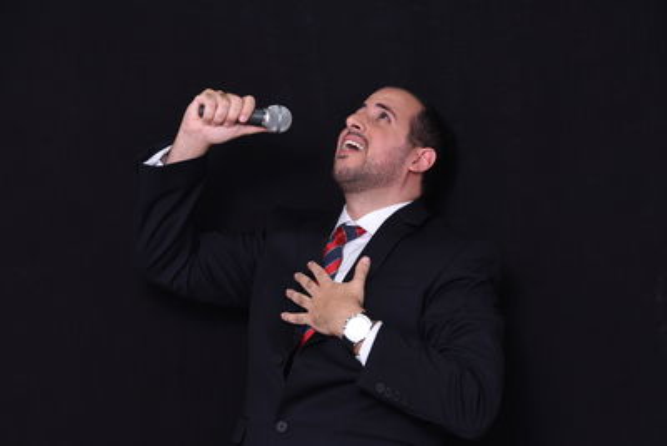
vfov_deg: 14.0
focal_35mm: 98
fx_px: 1816
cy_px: 223
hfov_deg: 20.8
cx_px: 334
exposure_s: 1/125
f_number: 4.5
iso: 400
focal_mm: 98
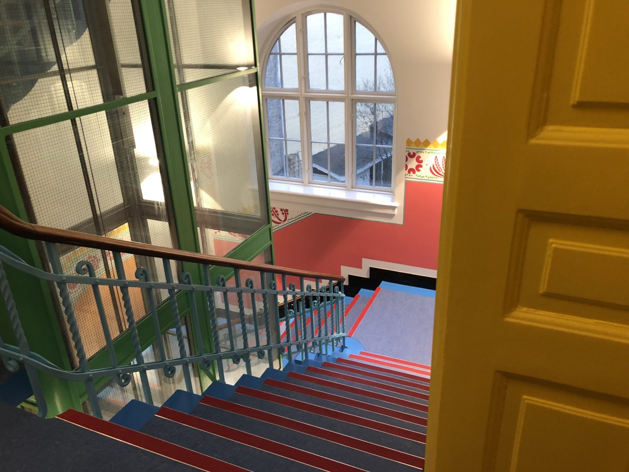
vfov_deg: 49.7
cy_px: 236
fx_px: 509
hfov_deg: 63.4
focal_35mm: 28
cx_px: 314
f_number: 1.8
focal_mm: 3.99
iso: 50
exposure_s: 1/17
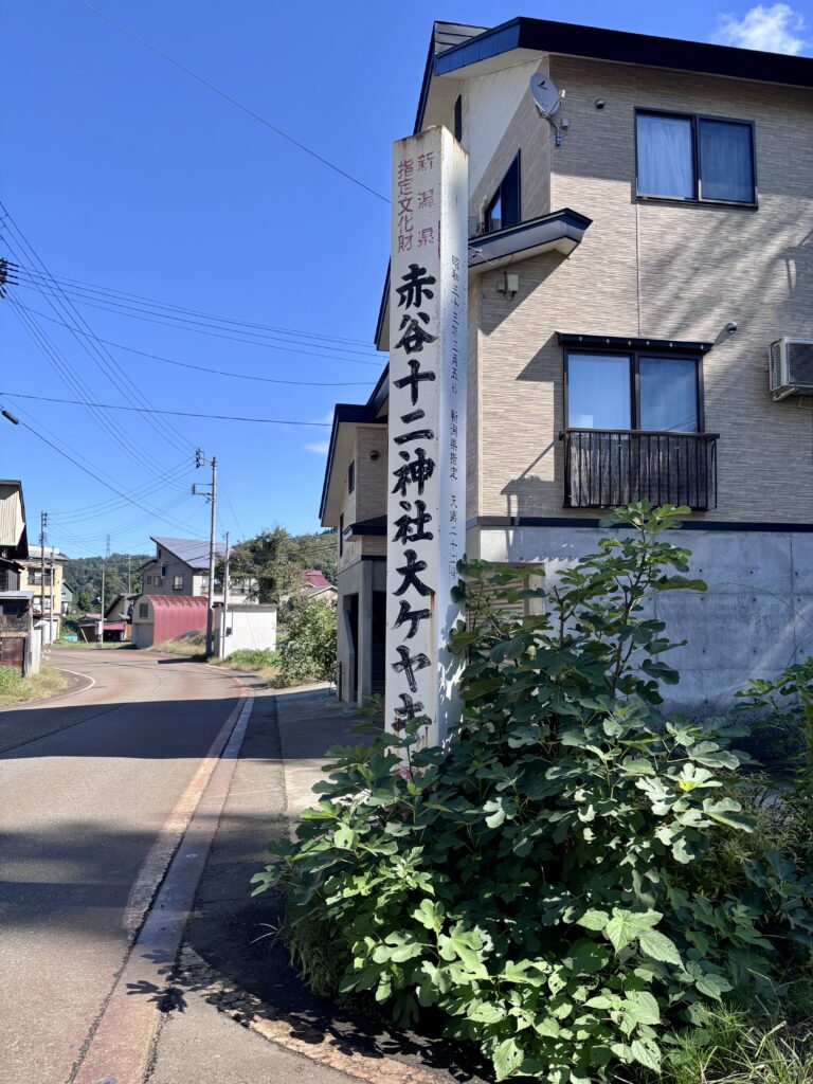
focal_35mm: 26
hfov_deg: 53.1
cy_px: 542
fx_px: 814
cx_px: 406
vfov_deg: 67.3
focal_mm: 5.96
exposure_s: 1/1616
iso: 50
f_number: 1.6
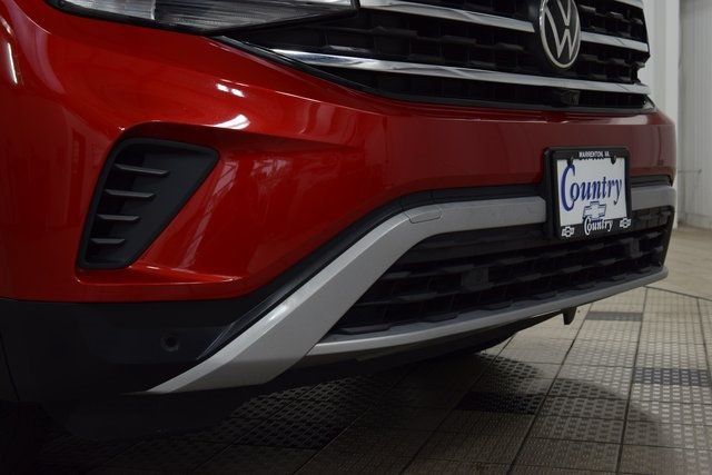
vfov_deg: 25.8
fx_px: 1039
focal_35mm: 52
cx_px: 356
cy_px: 238
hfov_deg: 37.8
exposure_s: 1/25
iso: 400
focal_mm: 35
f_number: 7.1
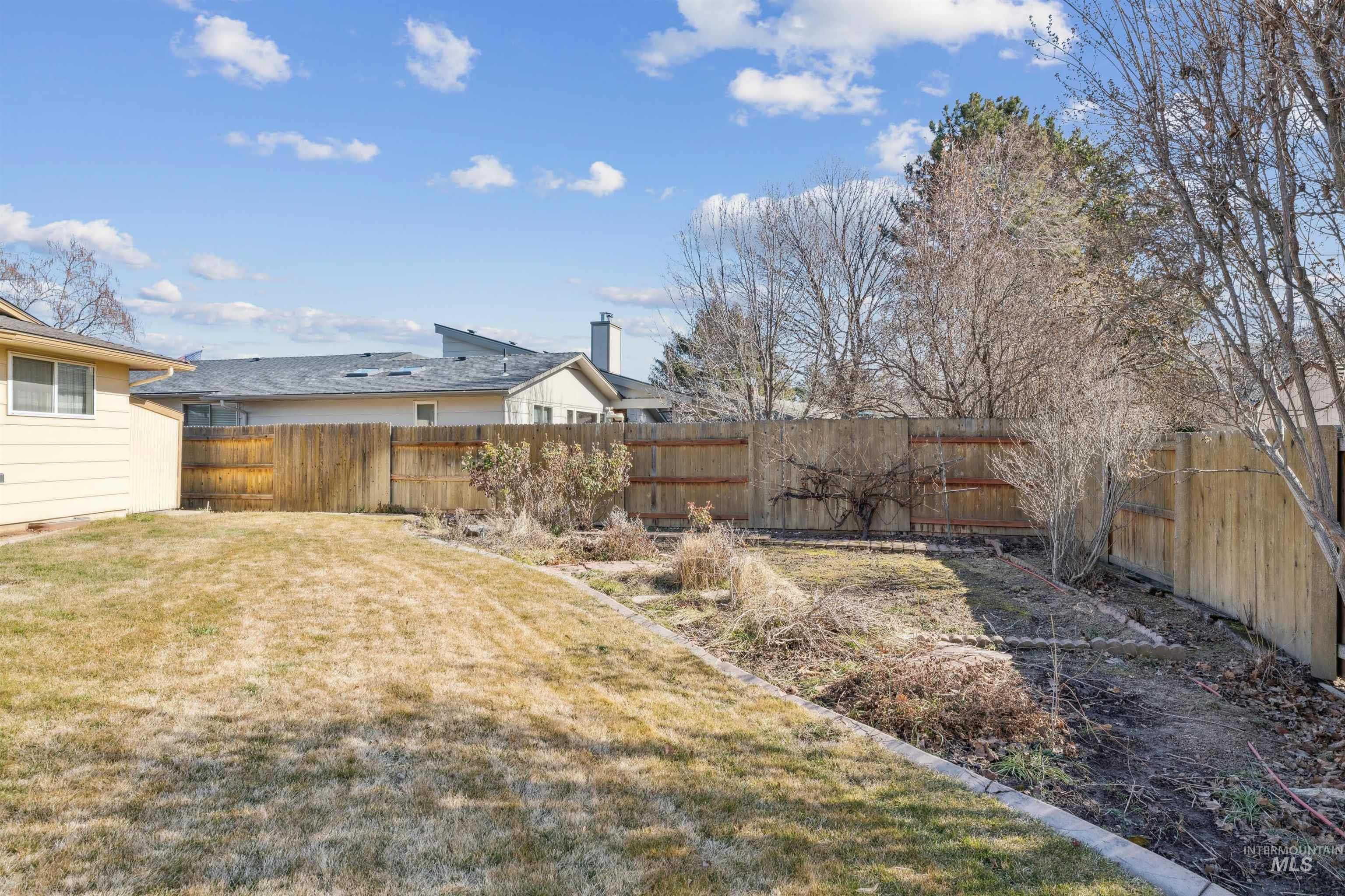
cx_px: 672
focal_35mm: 20
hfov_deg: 82.9
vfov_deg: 60.9
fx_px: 762
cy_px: 448
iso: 400
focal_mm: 20.4
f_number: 13
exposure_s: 1/200
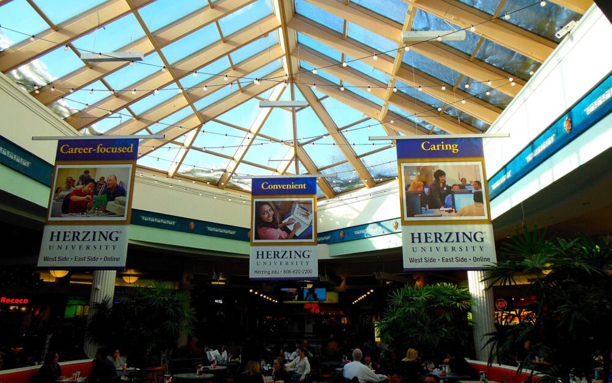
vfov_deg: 46.0
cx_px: 303
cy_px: 184
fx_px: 450
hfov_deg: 68.4
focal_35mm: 27
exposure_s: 1/400
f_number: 3.2
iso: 125
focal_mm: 4.5
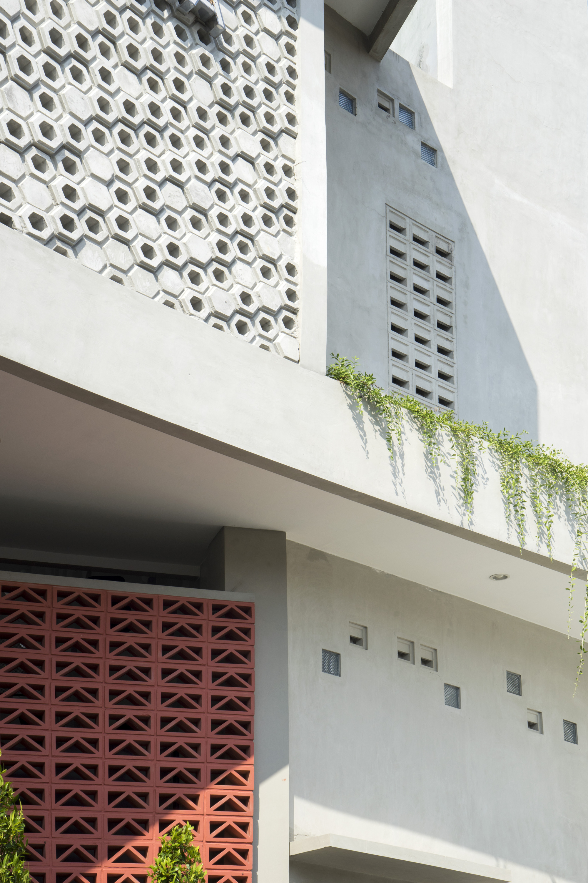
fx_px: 1372
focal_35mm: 56
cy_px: 442
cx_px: 294
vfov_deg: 35.6
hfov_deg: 24.2
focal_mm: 56
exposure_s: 1/160
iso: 100
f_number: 14
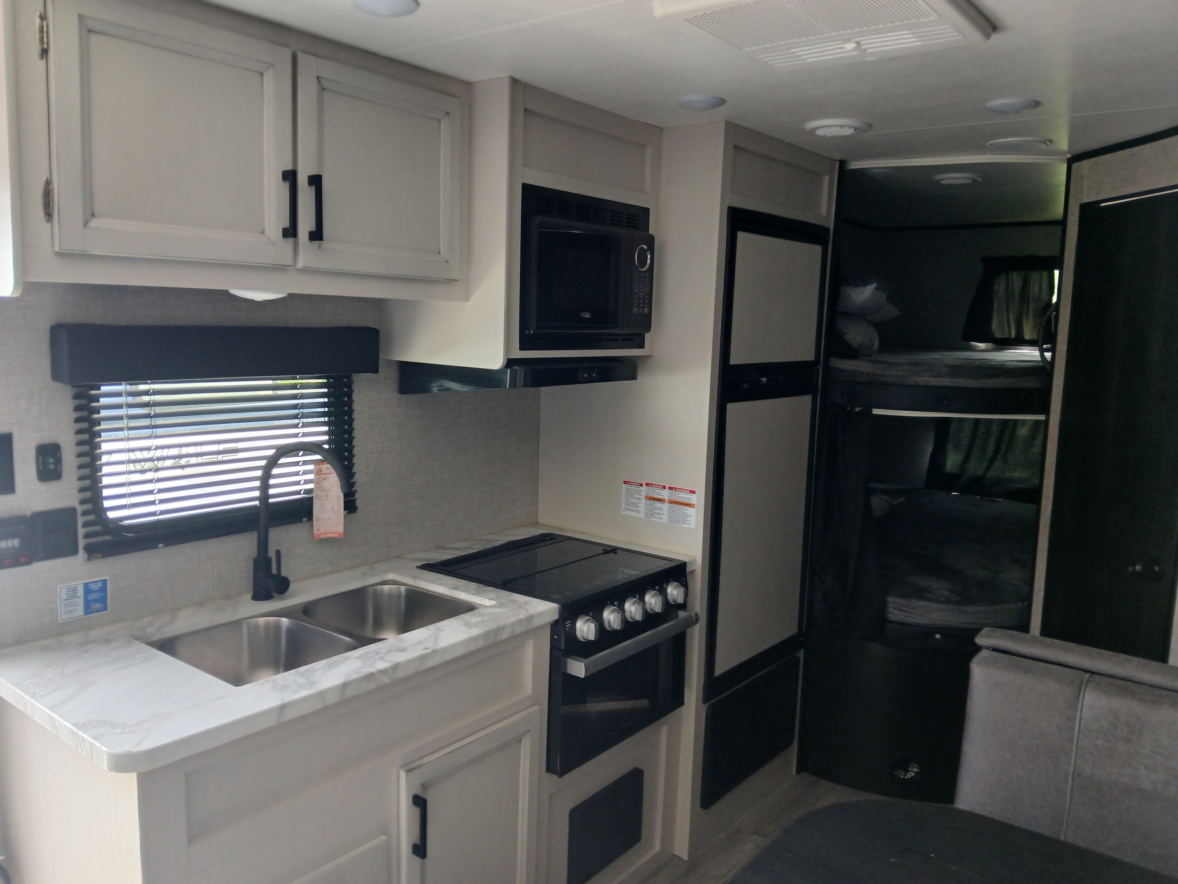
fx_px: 885
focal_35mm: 26
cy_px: 442
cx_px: 589
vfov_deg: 53.1
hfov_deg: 67.3
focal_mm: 3.98
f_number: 1.8
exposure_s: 1/60
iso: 250
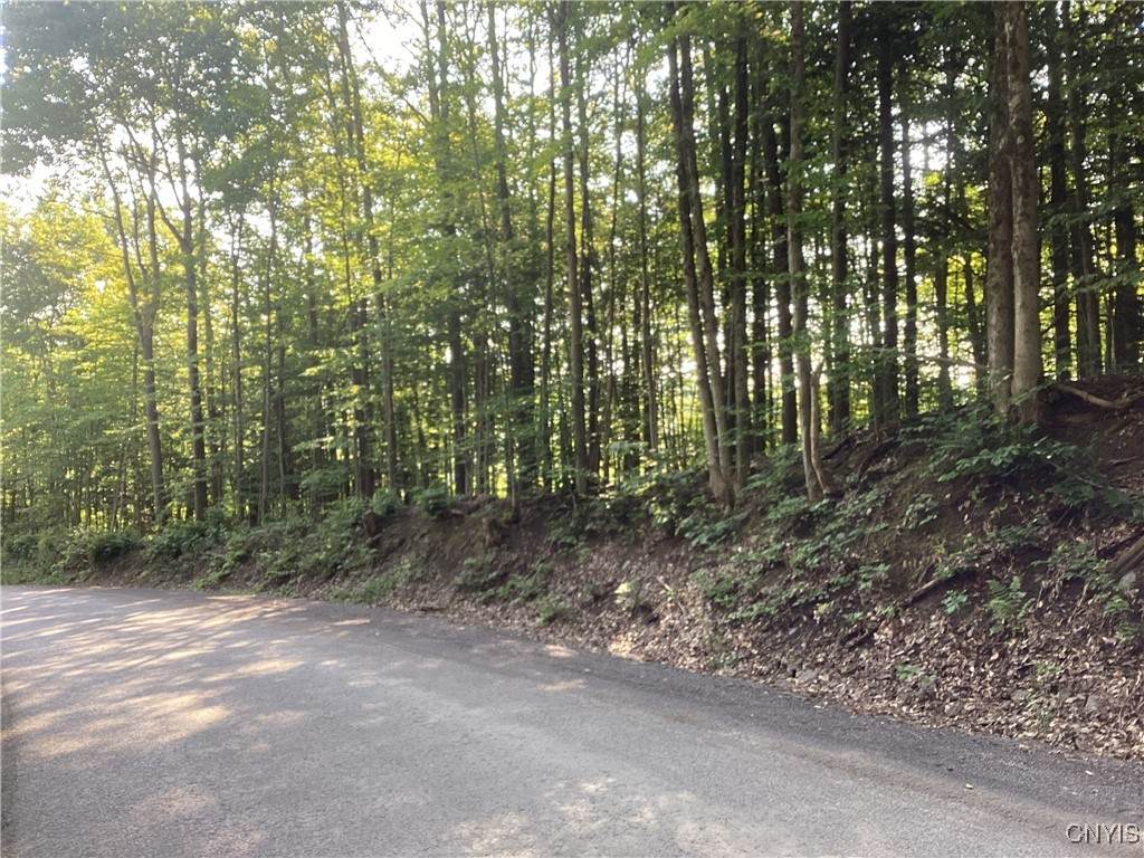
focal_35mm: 31
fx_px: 1024
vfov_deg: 45.4
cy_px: 429
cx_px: 572
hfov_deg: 58.4
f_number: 2.4
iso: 50
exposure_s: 1/120
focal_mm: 3.3
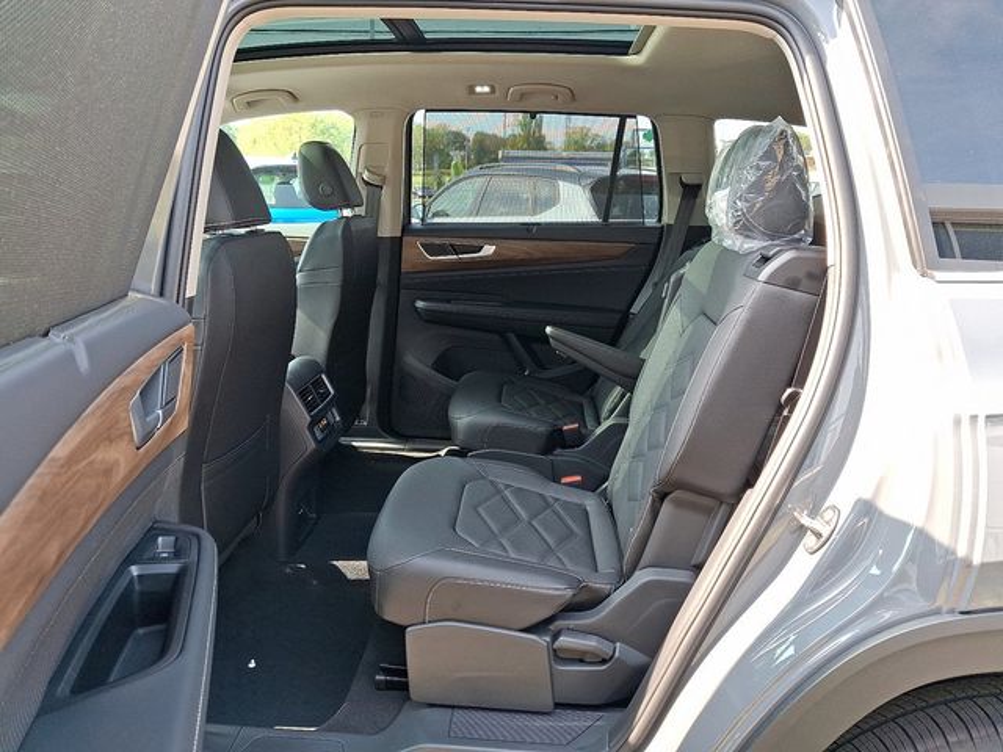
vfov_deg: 54.9
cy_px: 376
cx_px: 502
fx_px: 724
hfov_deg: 69.4
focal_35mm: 25
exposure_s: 1/120
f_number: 1.8
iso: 31
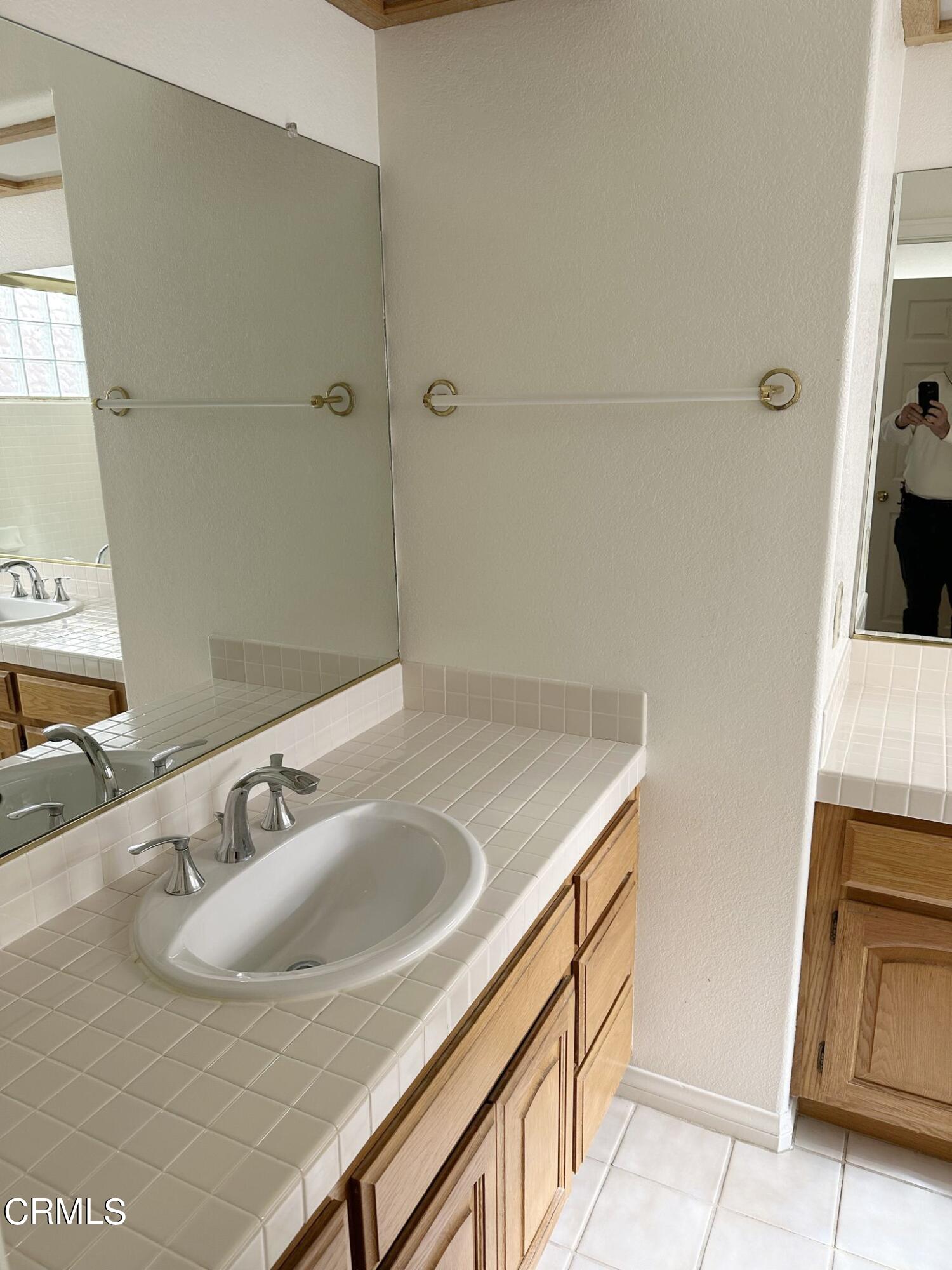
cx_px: 476
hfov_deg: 56.8
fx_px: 880
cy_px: 635
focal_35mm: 24
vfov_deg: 71.6
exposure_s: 1/60
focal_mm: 6.86
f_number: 1.78
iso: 125
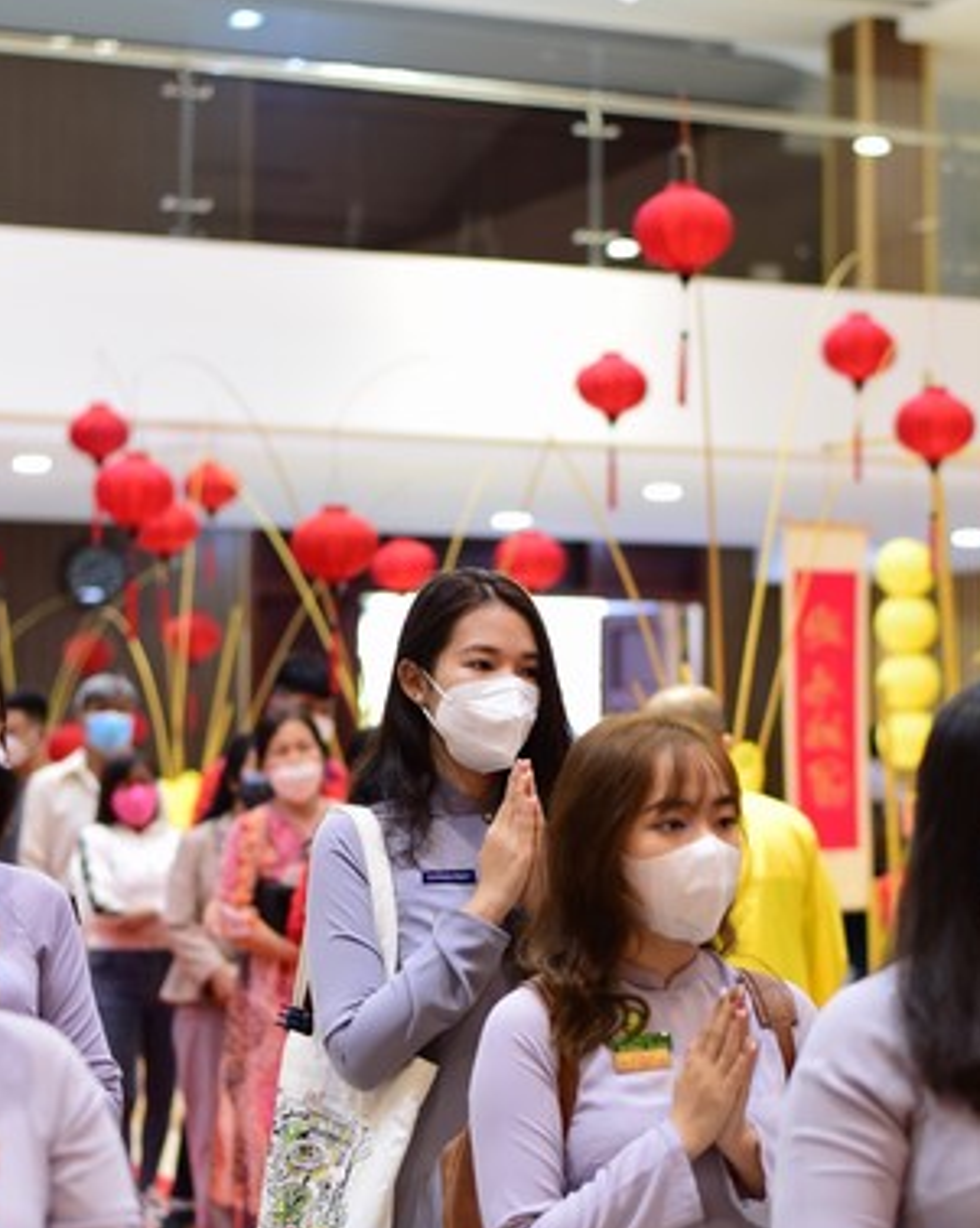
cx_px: 667
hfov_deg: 18.9
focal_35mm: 81
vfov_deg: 23.6
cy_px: 658
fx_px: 2940
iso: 1600
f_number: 2.2
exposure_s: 1/200
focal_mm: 50
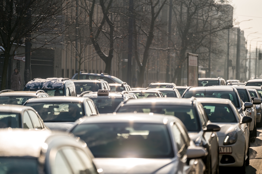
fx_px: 1455
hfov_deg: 10.3
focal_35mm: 200
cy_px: 87
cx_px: 131
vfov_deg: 6.9
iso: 200
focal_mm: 200
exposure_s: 1/5000
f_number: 2.8
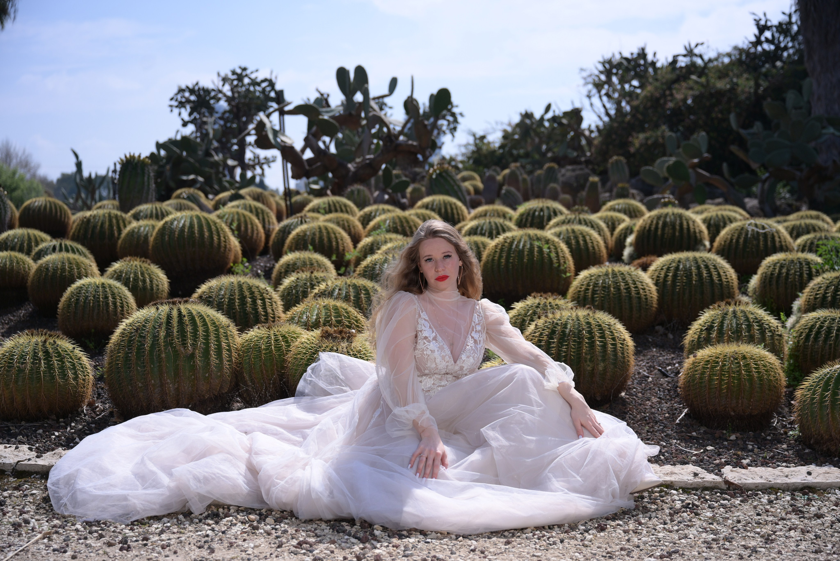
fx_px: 1120
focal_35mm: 48
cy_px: 280
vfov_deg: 28.1
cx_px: 420
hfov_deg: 41.1
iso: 100
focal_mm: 48
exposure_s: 1/2000
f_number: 3.5
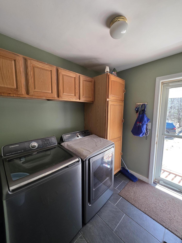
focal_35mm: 13
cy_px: 122
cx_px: 91
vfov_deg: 106.2
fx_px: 91
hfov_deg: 89.9
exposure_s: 1/120
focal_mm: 2.2
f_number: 1.9
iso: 125
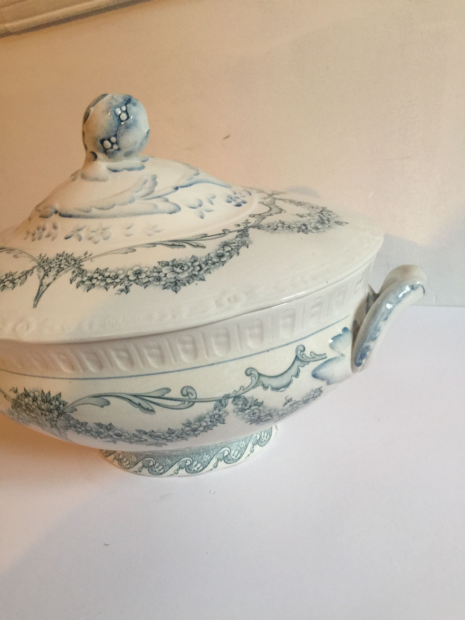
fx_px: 519
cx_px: 232
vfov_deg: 61.7
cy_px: 310
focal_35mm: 29
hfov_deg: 48.2
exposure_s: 1/17
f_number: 2.2
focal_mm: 4.15
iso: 80
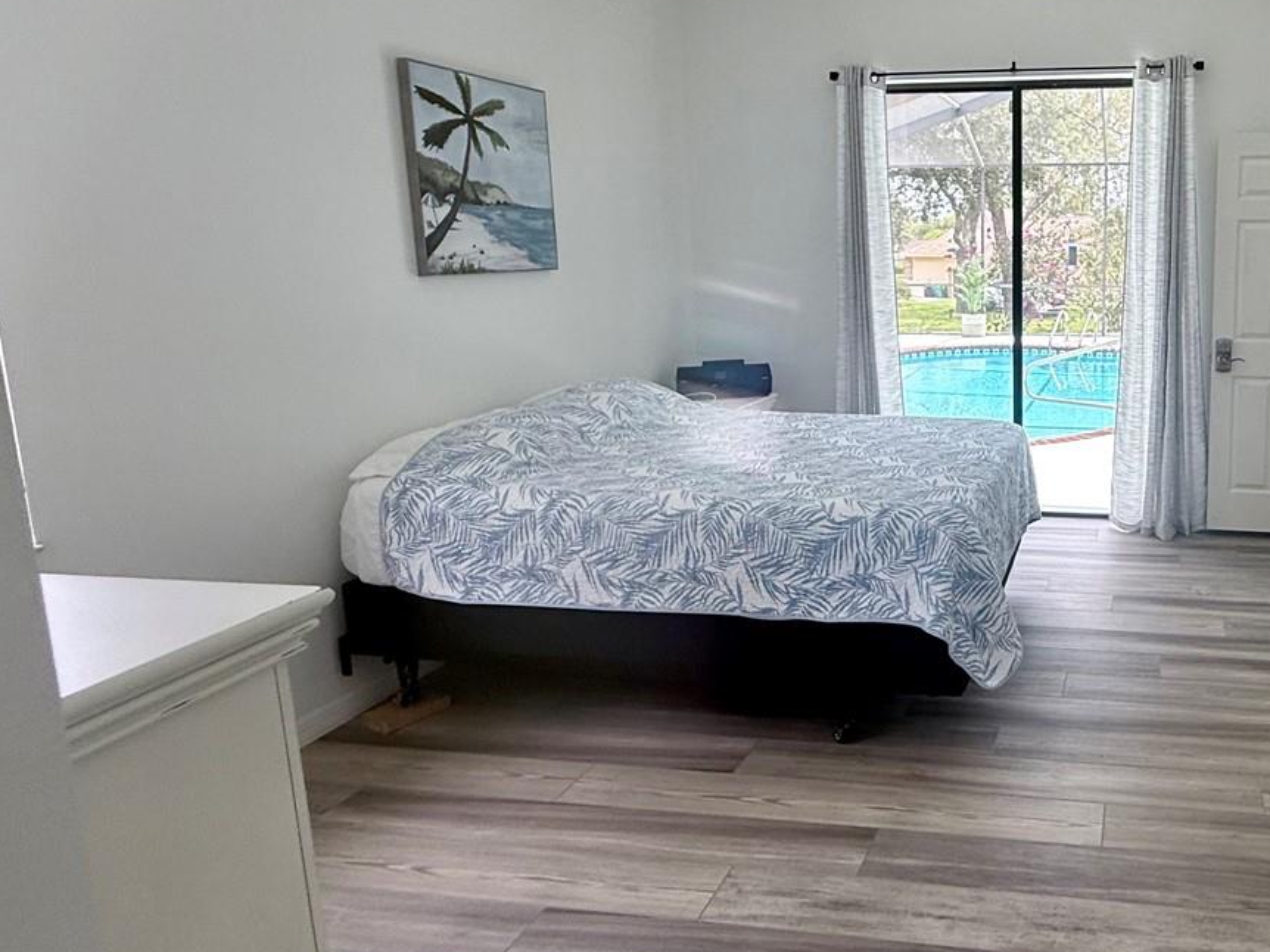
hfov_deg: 61.3
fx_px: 954
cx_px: 1033
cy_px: 392
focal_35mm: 26
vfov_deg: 52.8
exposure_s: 1/165
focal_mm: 2.22
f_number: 2.2
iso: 64
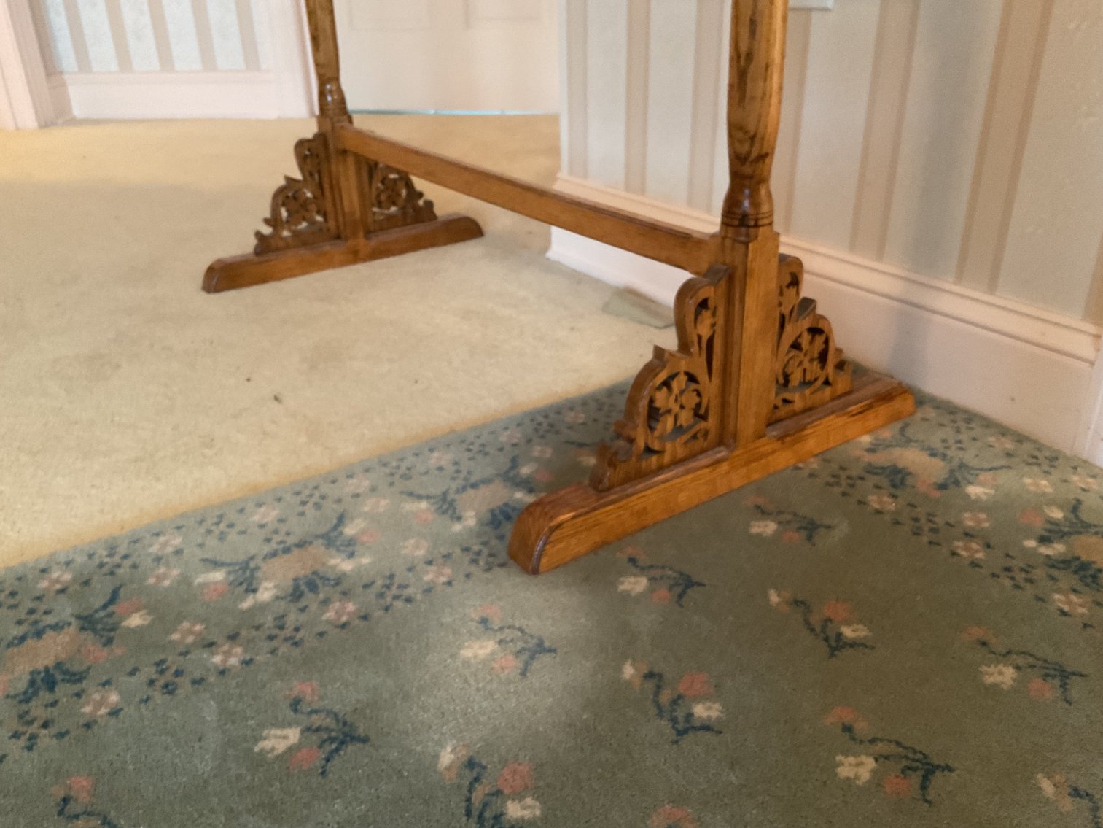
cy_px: 414
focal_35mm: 29
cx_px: 552
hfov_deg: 61.7
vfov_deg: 48.2
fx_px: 924
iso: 250
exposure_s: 1/30
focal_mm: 3
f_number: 1.8
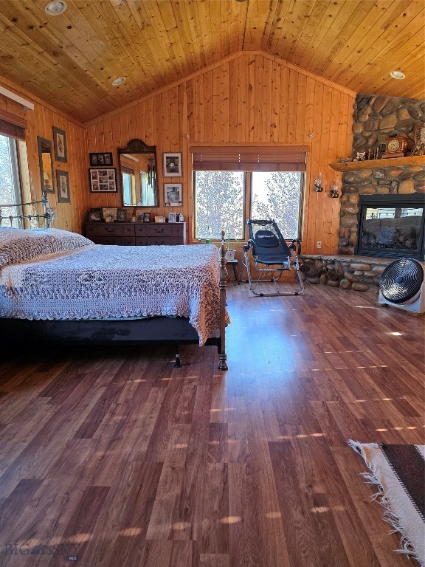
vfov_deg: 73.9
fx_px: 377
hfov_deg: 58.9
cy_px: 284
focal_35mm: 23
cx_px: 212
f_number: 1.7
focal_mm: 6.3
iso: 250
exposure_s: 1/120
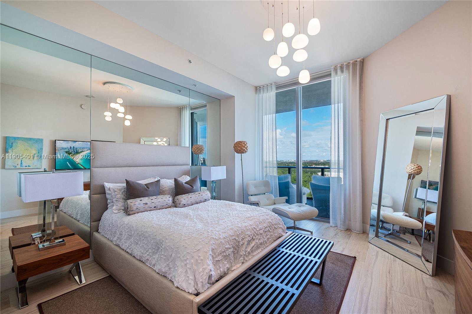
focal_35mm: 14
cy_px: 157
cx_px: 236
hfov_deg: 104.3
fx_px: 184
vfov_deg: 81.2
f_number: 4
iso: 100
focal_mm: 7
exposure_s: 1/30
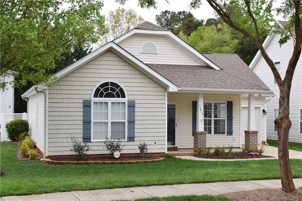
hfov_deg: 37.9
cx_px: 151
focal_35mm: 52
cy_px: 100
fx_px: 440
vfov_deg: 25.7
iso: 280
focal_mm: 35
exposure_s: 1/250
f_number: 8
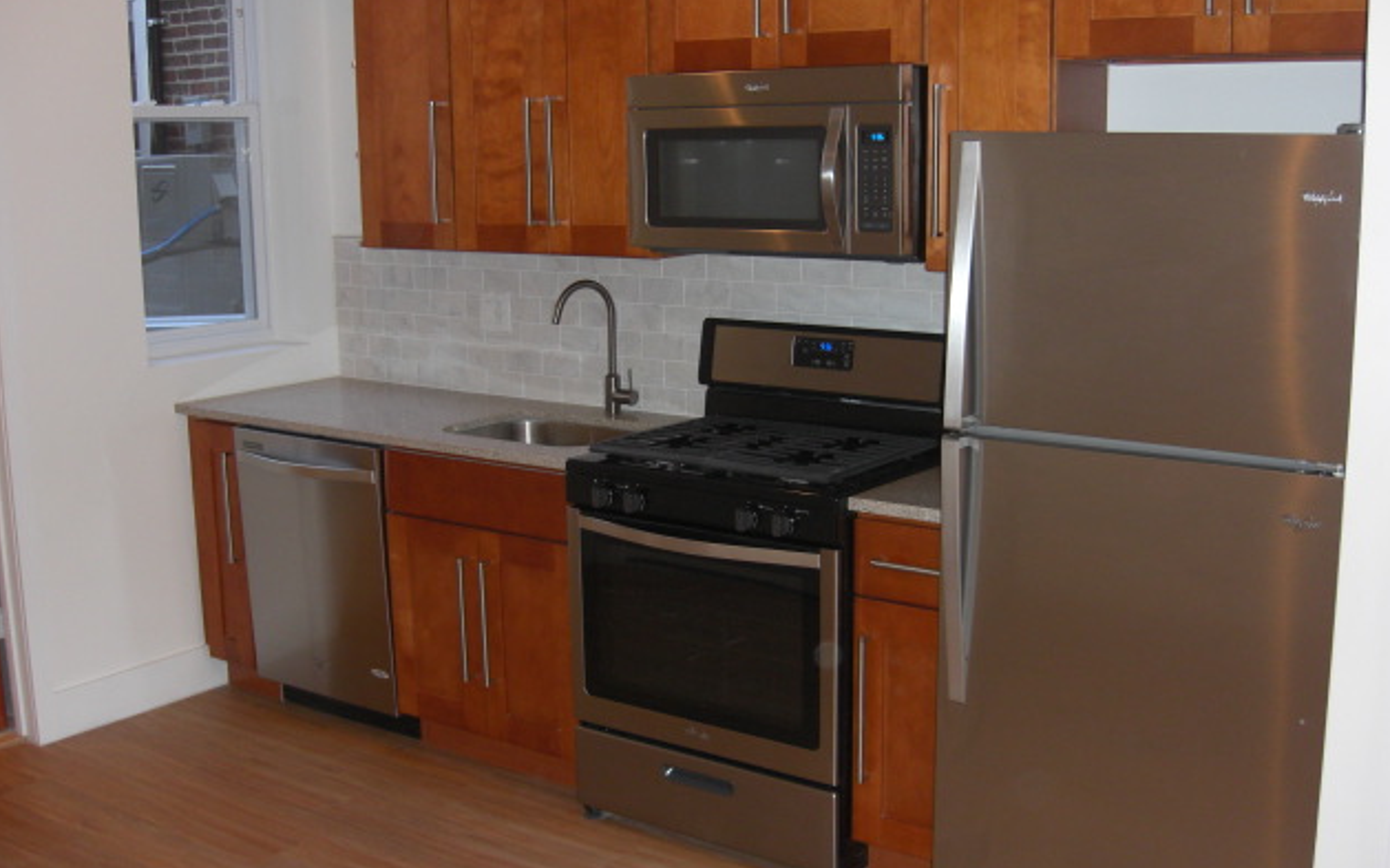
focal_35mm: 41
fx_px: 1553
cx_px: 703
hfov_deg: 48.2
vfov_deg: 31.2
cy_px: 448
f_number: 2.8
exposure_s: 1/60
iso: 200
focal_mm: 7.9
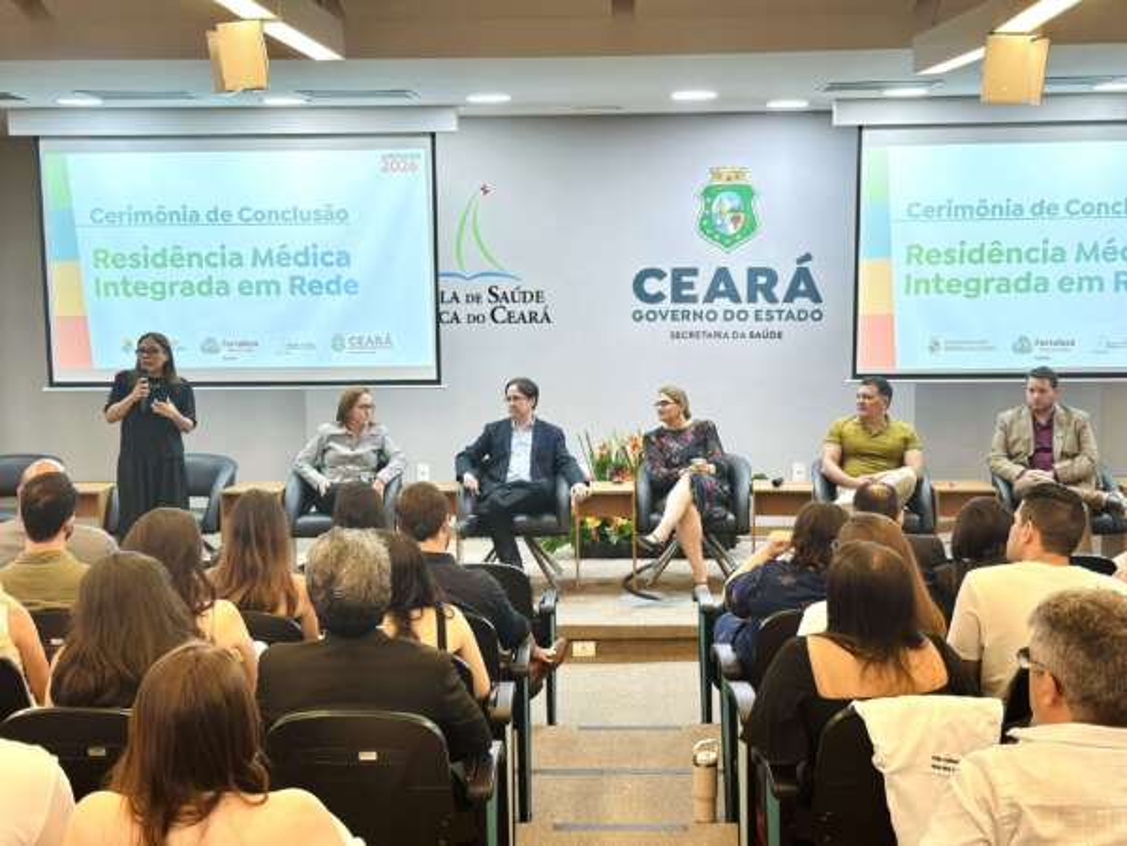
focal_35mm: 48
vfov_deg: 30.3
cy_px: 423
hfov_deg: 39.7
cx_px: 564
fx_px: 1563
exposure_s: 1/60
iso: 80
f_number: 1.78
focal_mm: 6.86
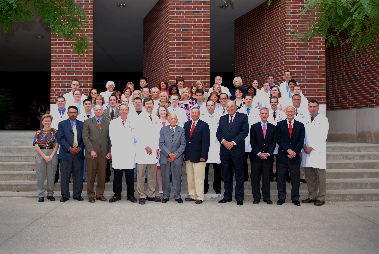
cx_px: 190
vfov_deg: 45.8
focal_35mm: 28
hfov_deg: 64.5
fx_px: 300
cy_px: 127
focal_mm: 19
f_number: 4
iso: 200
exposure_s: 1/80
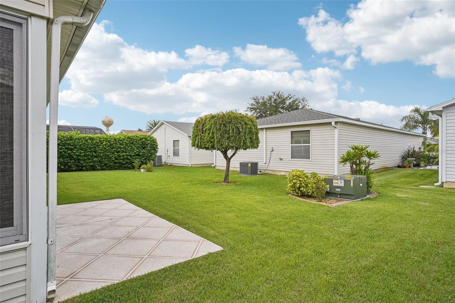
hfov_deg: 86.9
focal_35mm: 19
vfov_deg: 64.5
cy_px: 152
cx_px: 228
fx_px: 240
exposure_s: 1/30
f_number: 18
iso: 200
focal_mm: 19
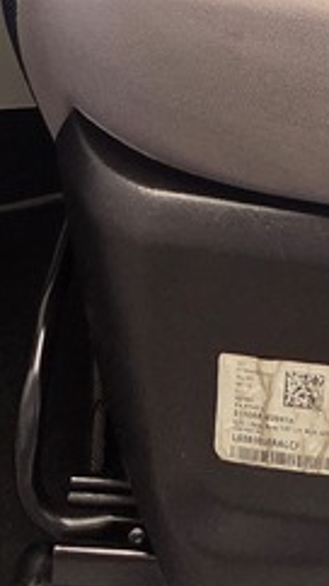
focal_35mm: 60
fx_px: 931
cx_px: 302
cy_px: -259
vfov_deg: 26.7
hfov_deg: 19.6
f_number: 2.2
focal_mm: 2.2
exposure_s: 1/100
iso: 250
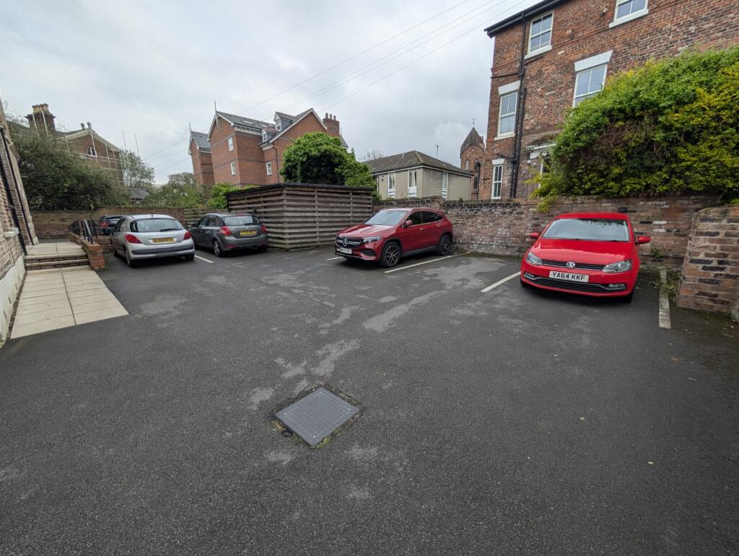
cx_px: 370
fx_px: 257
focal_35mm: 12
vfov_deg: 94.6
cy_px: 278
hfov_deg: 110.5
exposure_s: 1/2342
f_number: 1.7
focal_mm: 2.02
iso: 53
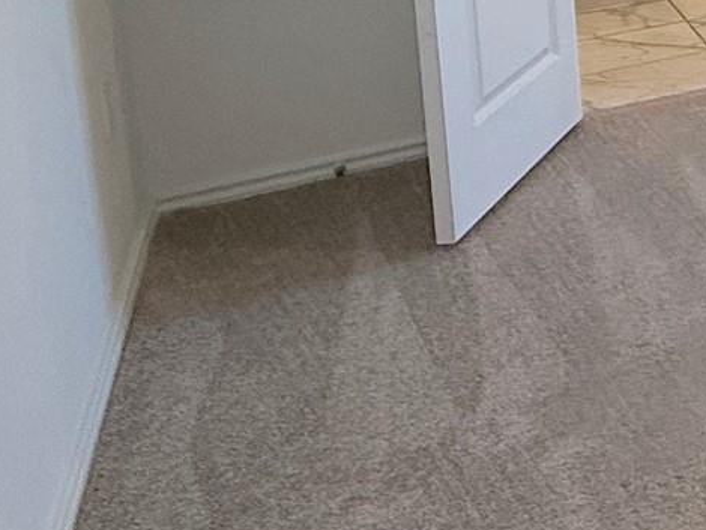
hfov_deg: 21.3
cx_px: 1266
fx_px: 1245
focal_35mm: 61
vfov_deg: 20.8
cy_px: -240
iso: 160
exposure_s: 1/120
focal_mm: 2.22
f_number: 2.2
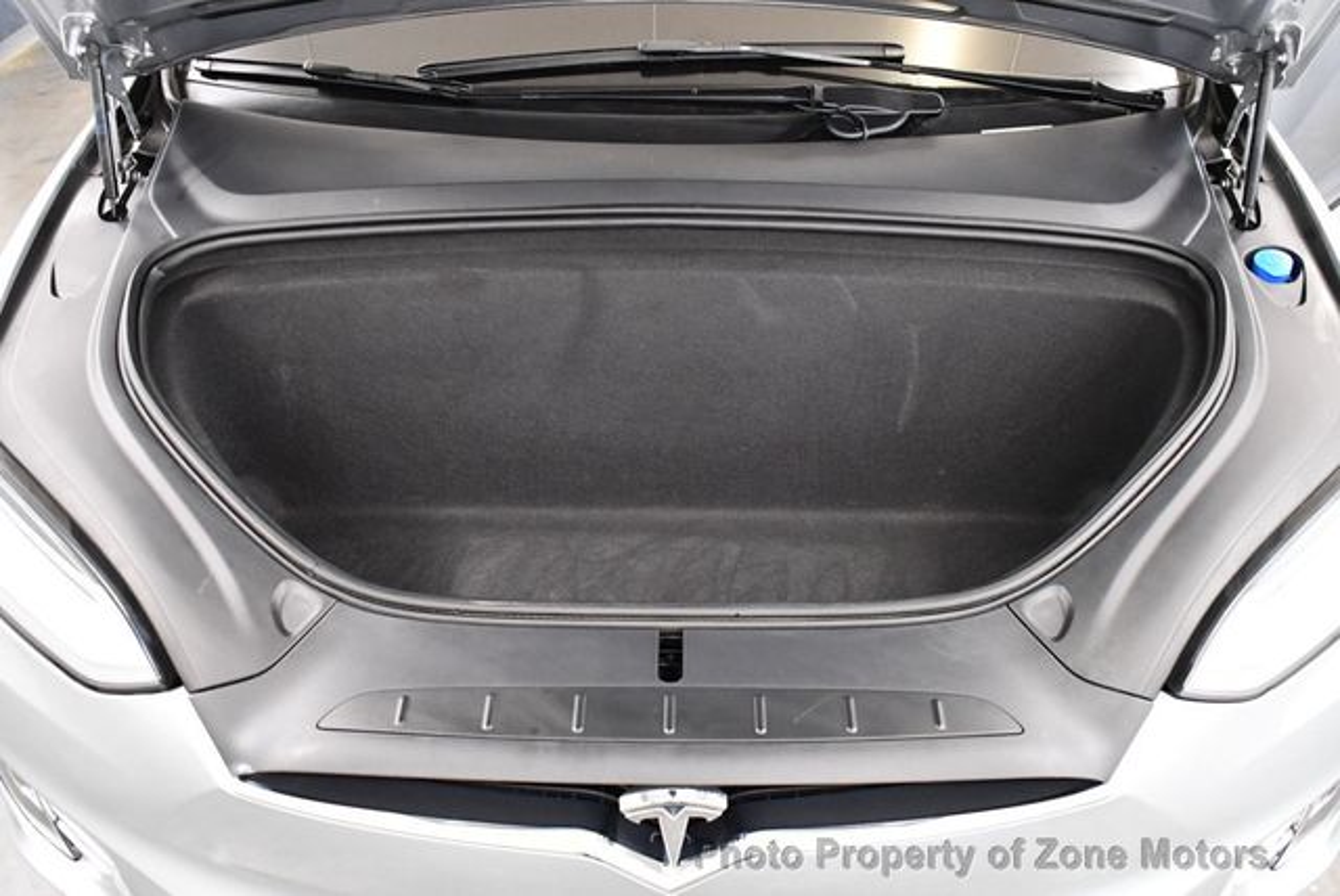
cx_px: 670
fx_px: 1341
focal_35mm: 36
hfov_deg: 53.1
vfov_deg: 36.9
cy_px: 448
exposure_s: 1/80
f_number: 3.5
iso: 3200
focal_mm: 18
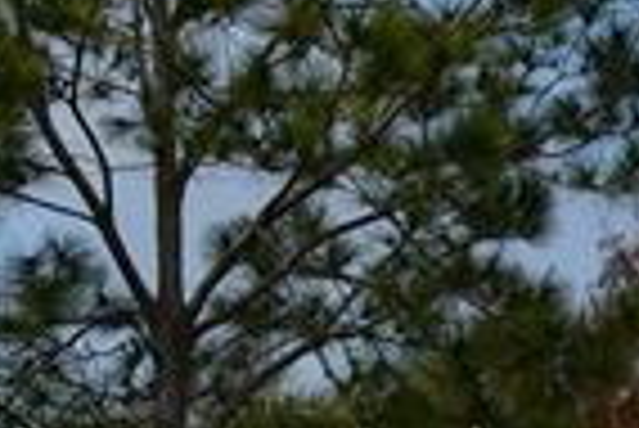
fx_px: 4637
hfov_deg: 7.9
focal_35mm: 261
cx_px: 356
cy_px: 784
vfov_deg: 5.2
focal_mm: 29
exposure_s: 1/400
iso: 100
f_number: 10
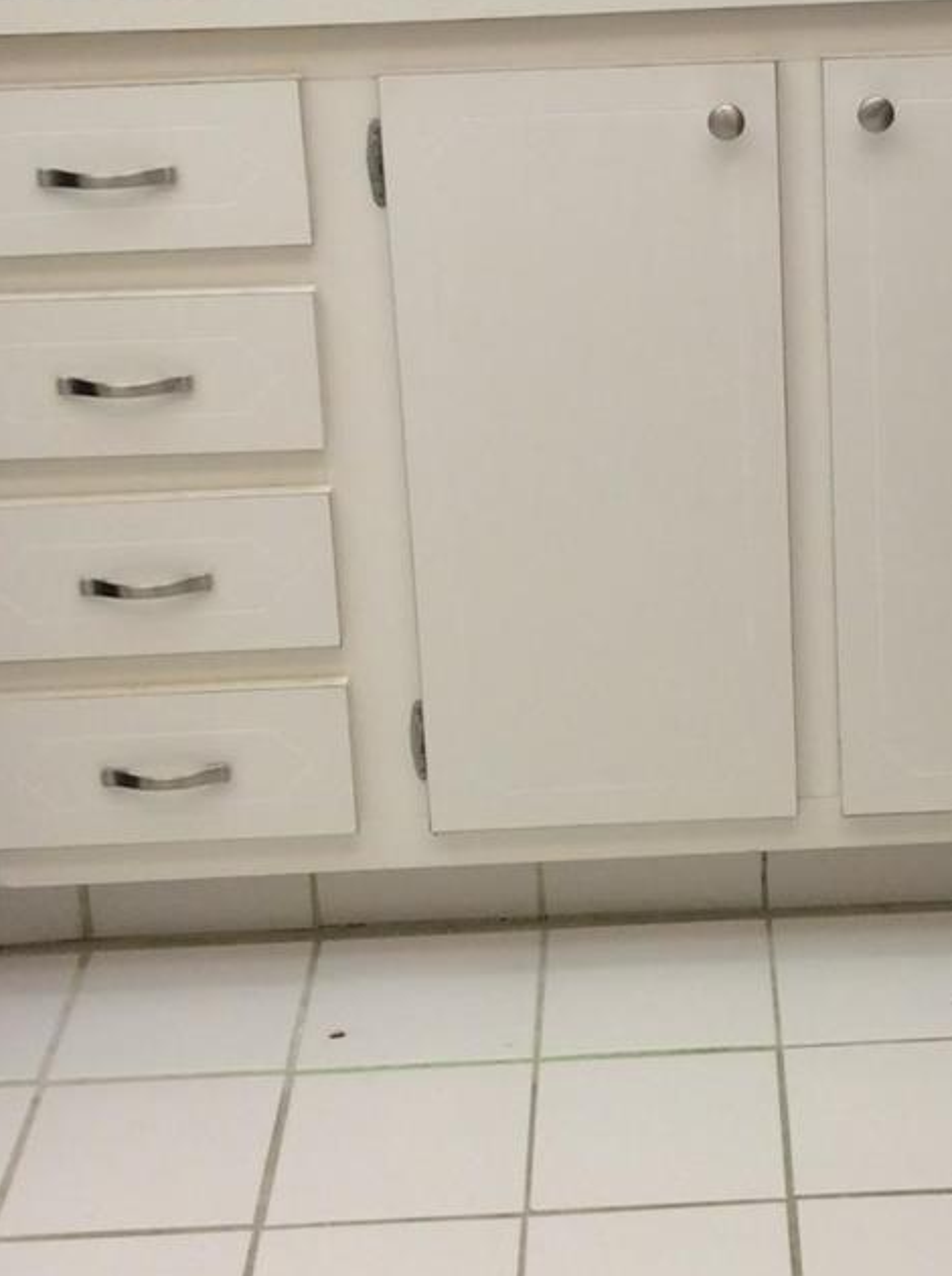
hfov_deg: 18.6
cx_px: 798
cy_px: 213
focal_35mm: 78
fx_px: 2870
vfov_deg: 24.6
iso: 40
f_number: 2.4
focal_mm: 3.3
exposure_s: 1/40
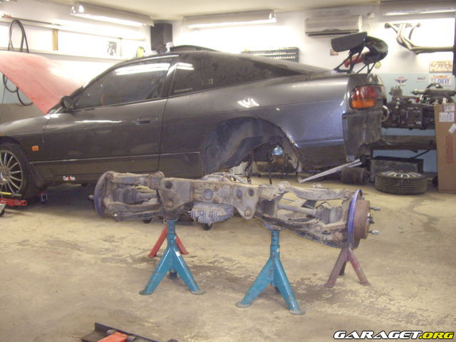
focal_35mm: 38
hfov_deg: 49.0
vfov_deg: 37.7
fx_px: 501
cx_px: 228
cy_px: 171
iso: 400
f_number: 2.8
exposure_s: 1/40
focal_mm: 7.9
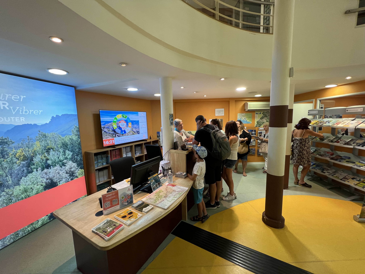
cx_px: 182
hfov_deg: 106.2
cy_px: 137
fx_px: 137
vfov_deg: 89.9
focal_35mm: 13
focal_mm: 1.57
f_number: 1.8
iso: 160
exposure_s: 1/50
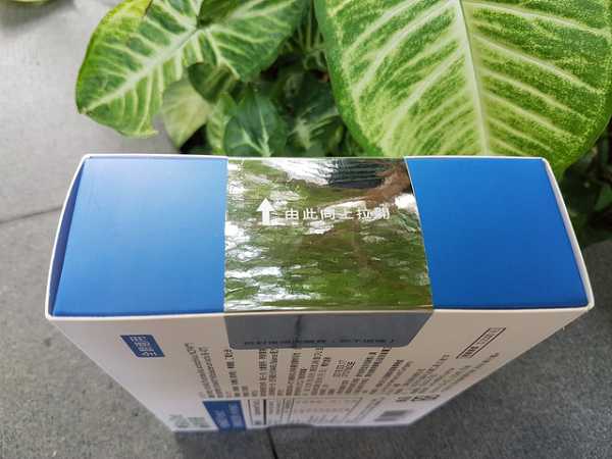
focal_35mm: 26
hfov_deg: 67.3
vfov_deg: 53.1
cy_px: 230
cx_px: 306
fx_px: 460
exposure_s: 1/50
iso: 40
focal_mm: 4.2
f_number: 1.7
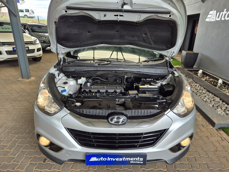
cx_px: 114
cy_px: 86
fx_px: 152
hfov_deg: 73.9
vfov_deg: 58.9
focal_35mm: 23
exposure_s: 1/180
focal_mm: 5.4
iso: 32
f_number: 1.8
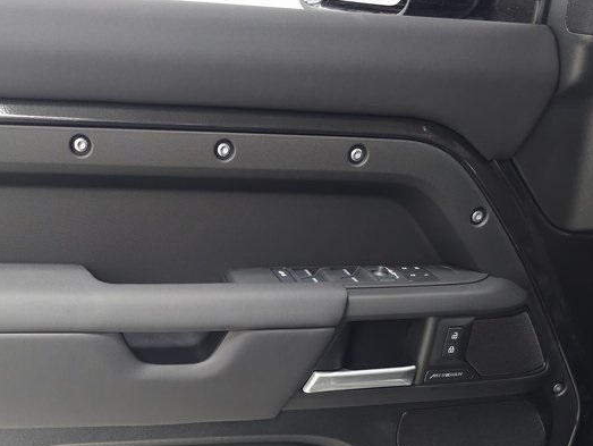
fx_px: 771
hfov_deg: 41.3
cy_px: 379
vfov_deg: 31.1
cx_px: 179
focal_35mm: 45
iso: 250
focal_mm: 6.3
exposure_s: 1/60
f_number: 1.7
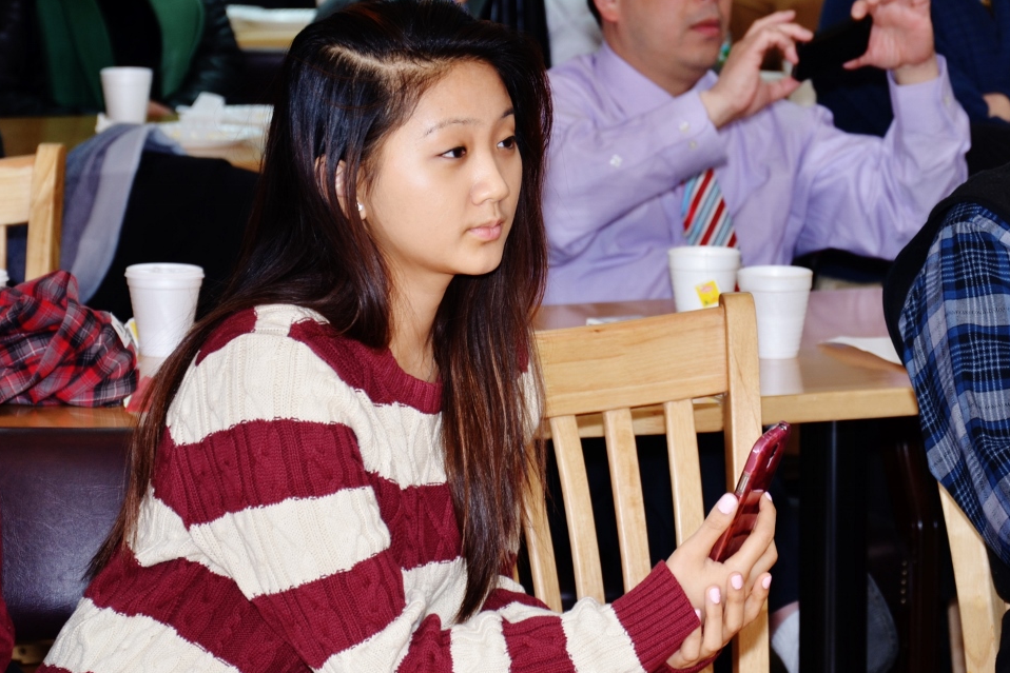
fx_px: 4845
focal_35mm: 173
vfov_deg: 8.0
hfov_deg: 11.9
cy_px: 326
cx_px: 545
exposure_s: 1/60
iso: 200
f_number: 5.6
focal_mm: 85
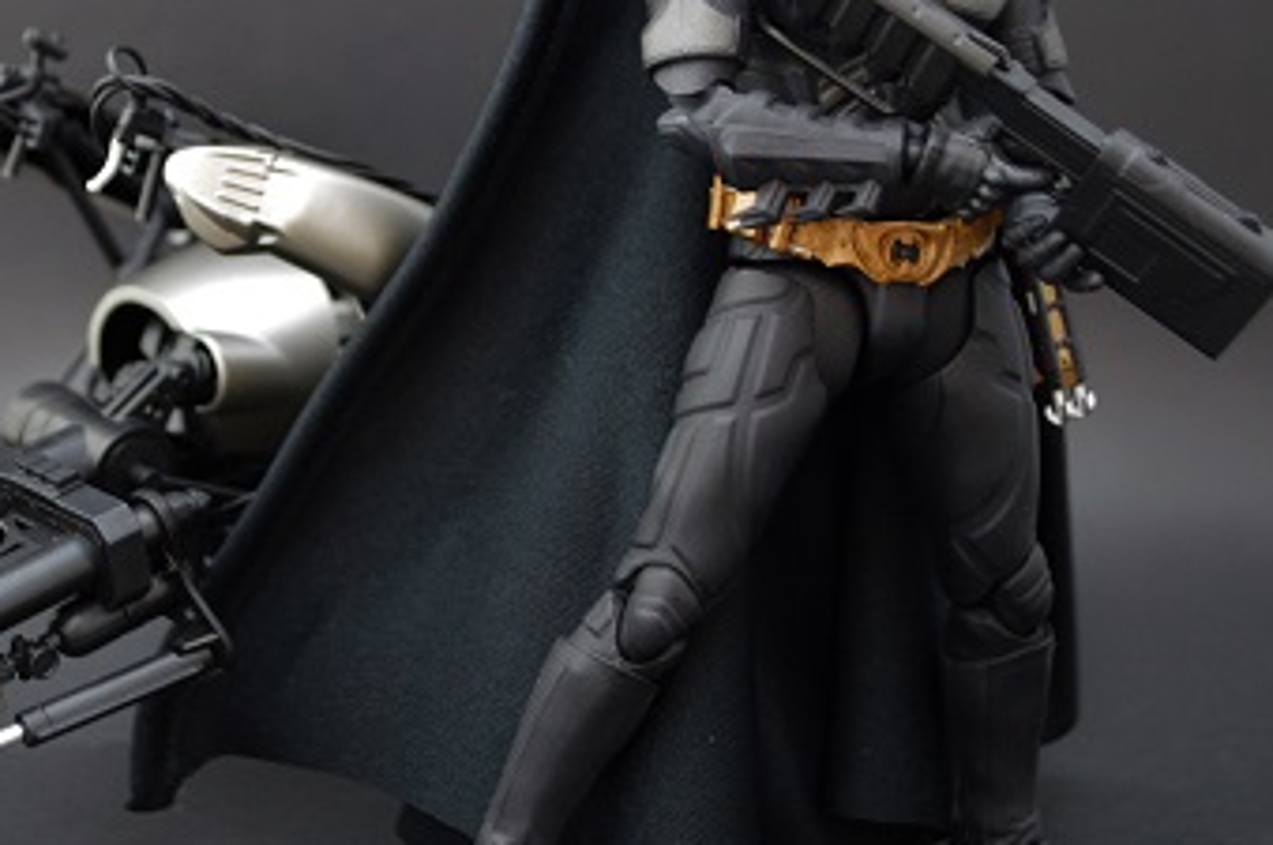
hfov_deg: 25.8
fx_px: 2715
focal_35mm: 77
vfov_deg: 17.7
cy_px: 293
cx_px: 210
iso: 800
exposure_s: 1/2.5
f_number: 4.5
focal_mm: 29
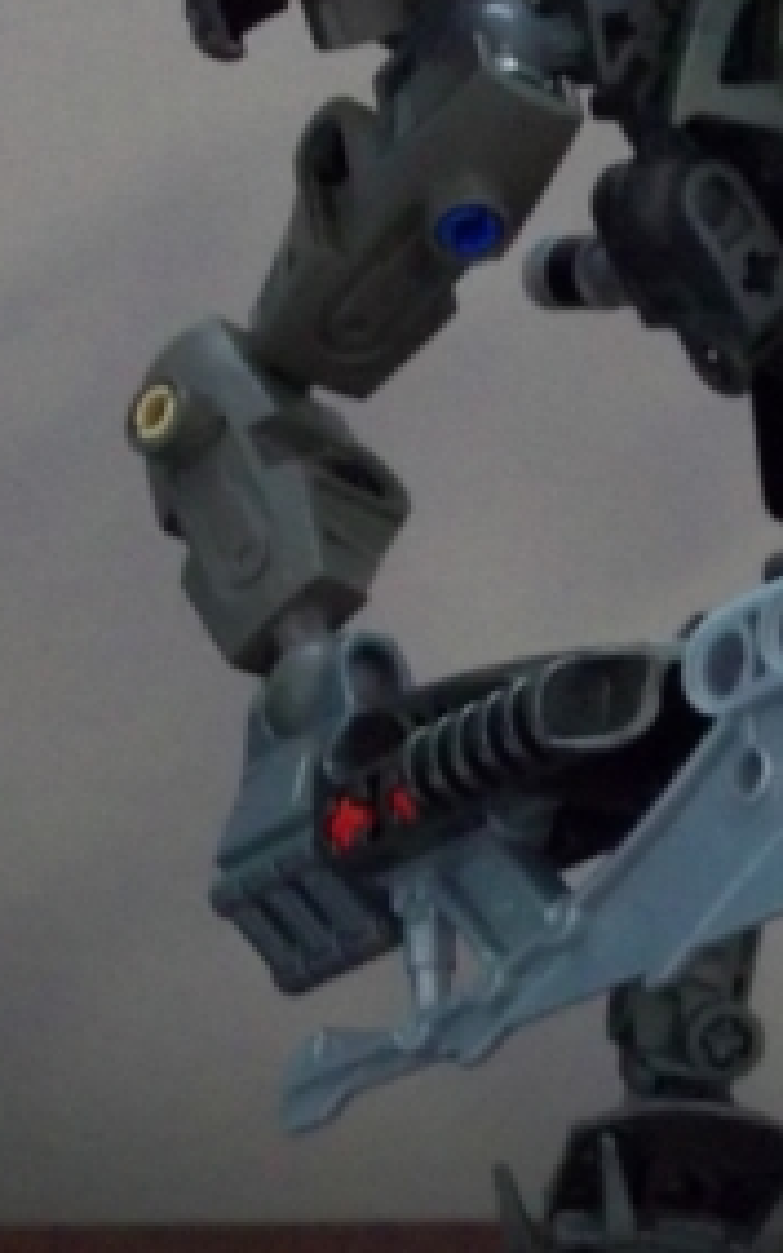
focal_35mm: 96
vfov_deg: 21.6
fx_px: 3276
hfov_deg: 13.3
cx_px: 951
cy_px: 607
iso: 320
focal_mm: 5.7
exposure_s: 1/8
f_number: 2.9
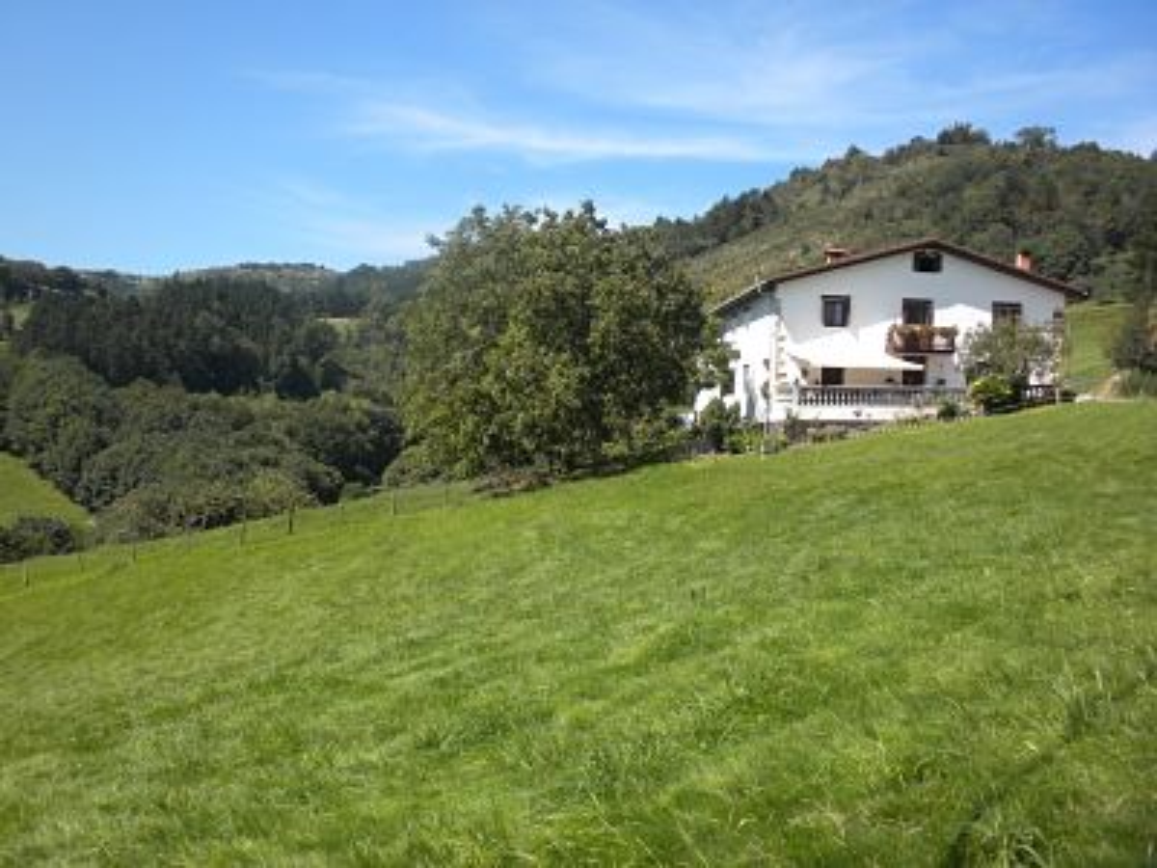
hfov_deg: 50.1
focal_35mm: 37
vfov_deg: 38.7
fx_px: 1237
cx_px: 578
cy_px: 434
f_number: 3.5
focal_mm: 6.6
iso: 64
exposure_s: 1/522
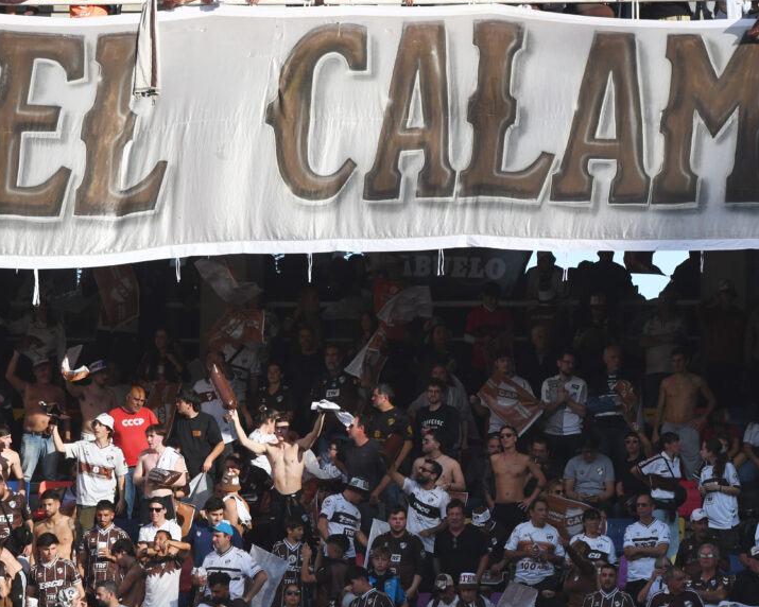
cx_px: 539
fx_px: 13590
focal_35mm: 605
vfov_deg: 2.6
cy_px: 309
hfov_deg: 3.2
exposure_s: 1/8000
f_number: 4
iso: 800
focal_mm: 300
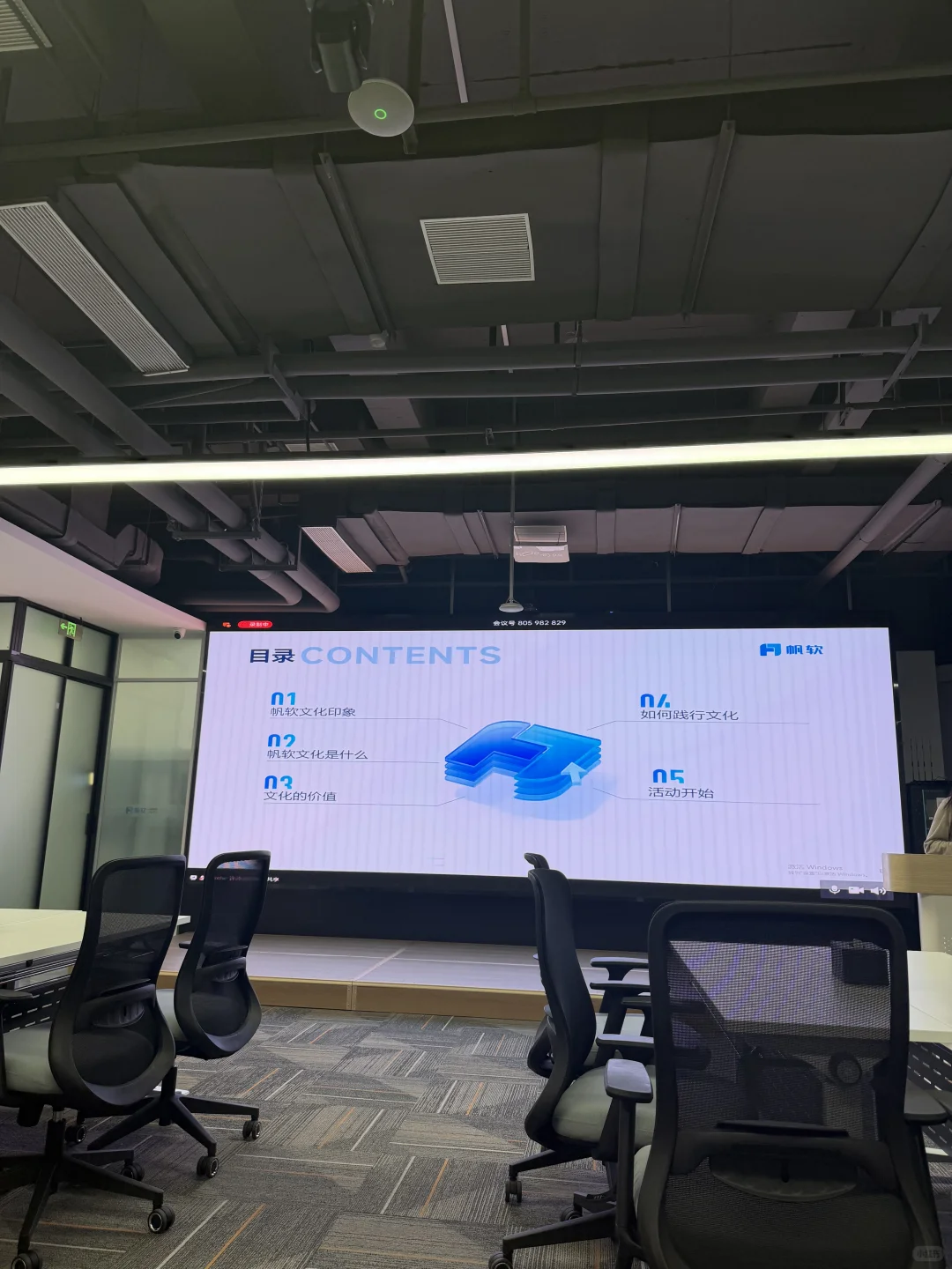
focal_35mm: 24
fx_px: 880
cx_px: 476
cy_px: 634
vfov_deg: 71.6
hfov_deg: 56.8
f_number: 1.78
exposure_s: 1/120
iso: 80
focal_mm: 6.76
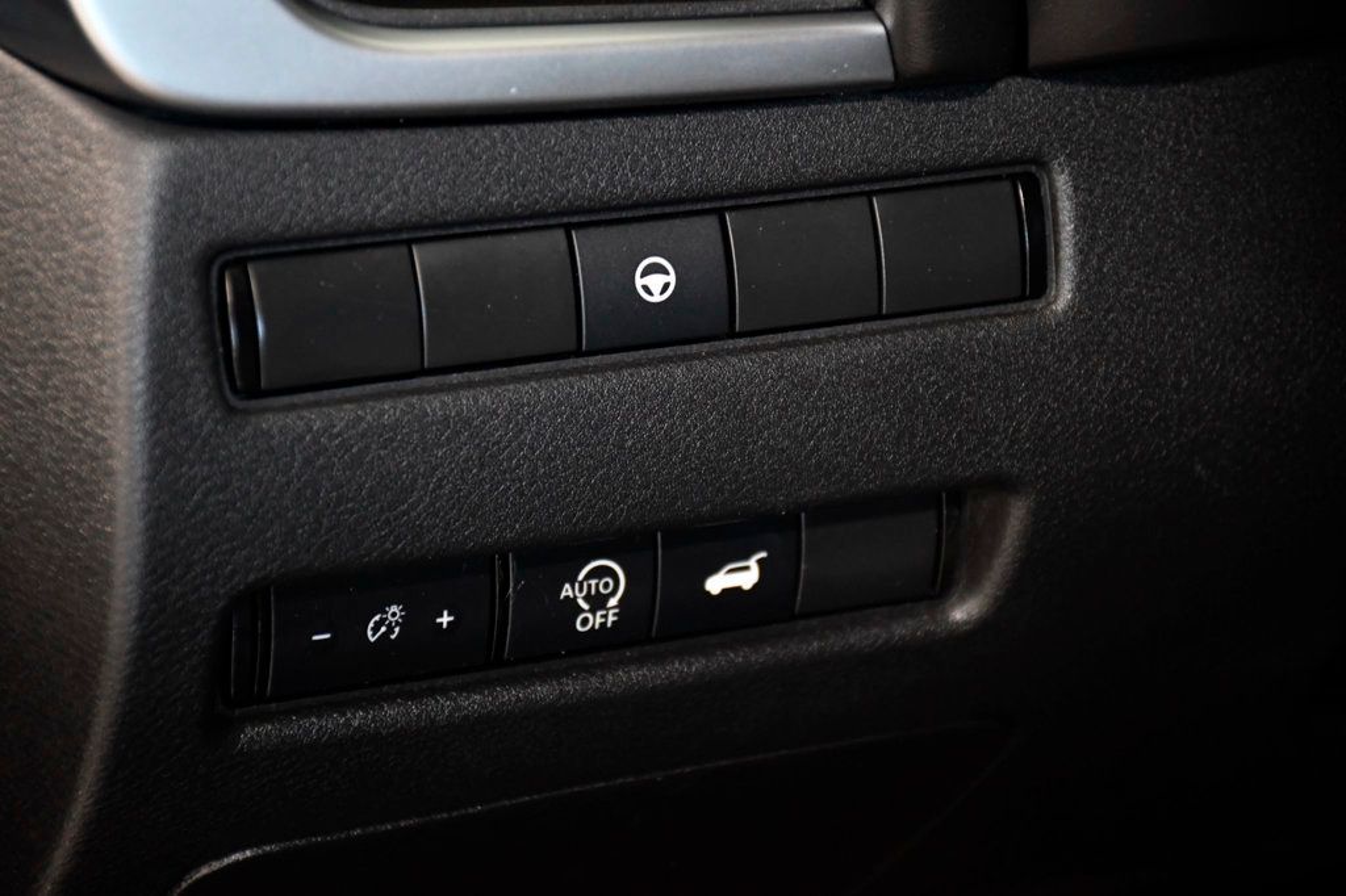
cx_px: 673
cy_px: 448
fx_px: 5046
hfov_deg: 15.2
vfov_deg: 10.2
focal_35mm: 135
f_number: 5.3
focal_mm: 90
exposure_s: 1/60
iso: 2500
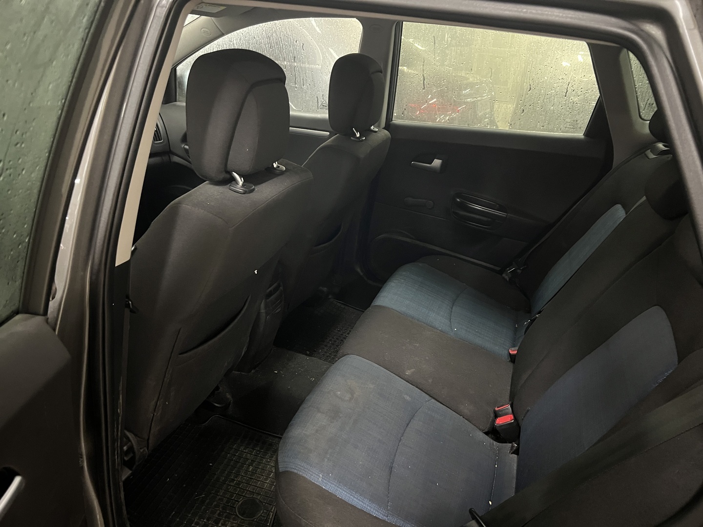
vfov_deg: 53.1
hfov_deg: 67.3
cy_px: 264
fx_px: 528
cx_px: 352
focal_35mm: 26
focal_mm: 5.7
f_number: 1.5
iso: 640
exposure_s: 1/25
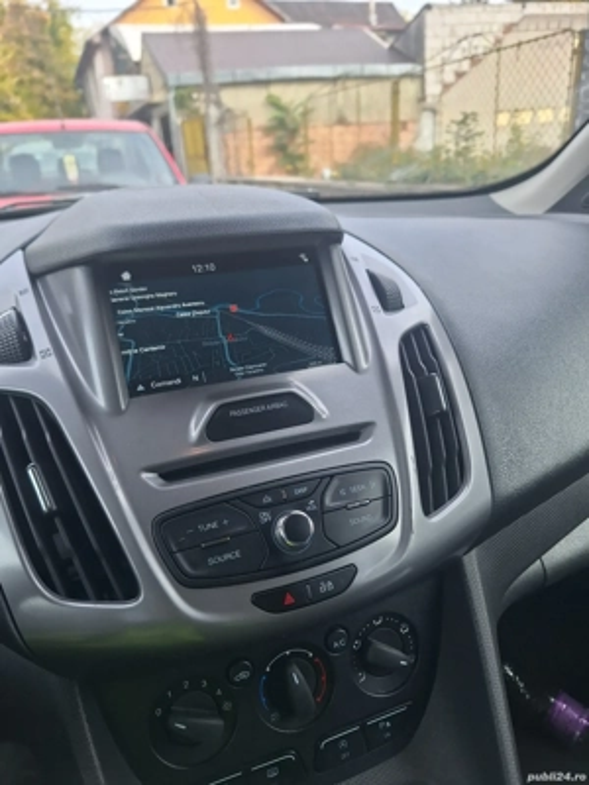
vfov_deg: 73.9
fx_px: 522
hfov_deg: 58.9
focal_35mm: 23
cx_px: 294
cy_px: 392
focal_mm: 5.54
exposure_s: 1/313
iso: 40
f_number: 1.8
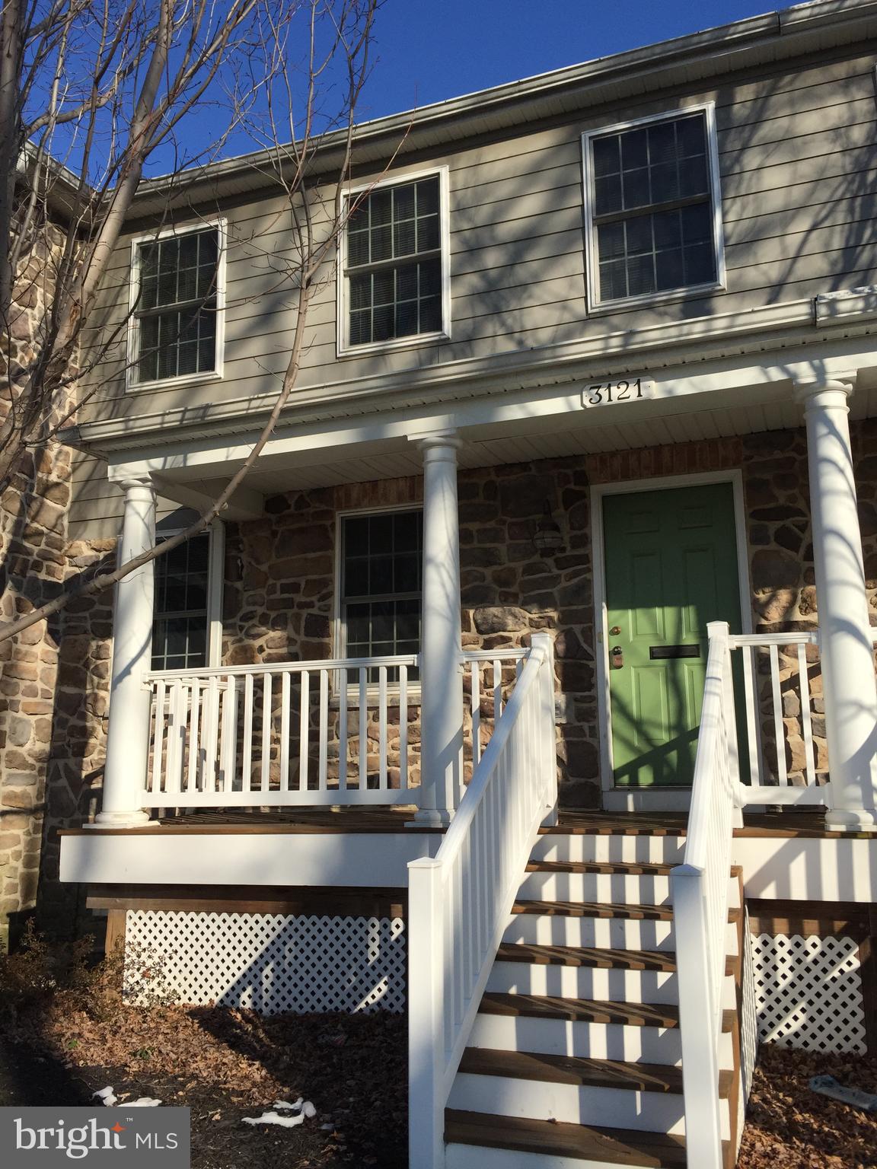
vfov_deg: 61.7
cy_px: 584
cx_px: 438
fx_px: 980
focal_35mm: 29
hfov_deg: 48.2
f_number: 2.2
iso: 32
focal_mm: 4.15
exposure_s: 1/2825
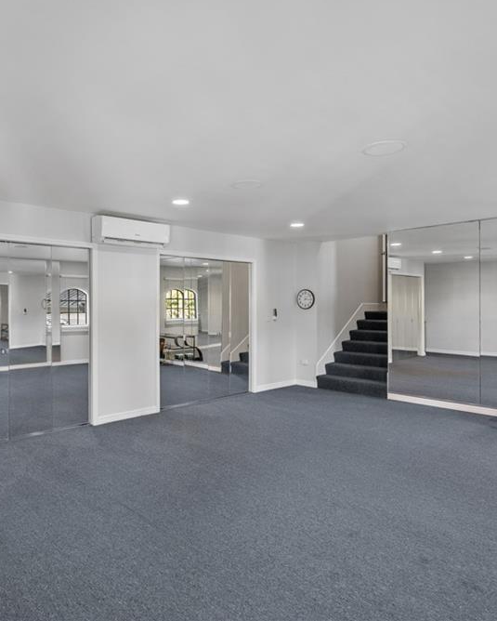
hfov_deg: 60.1
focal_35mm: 23
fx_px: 423
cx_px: 186
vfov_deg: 72.6
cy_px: 305
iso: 400
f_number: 8
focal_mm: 16
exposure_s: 1/6
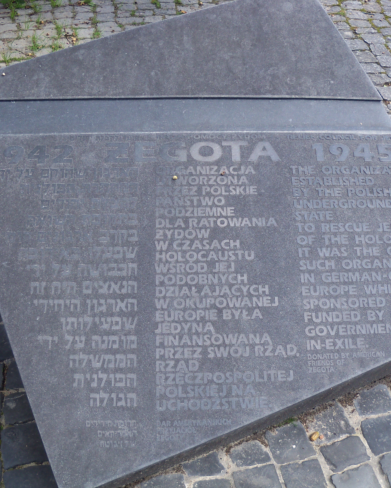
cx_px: 224
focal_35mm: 46
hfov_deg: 32.7
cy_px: 245
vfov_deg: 40.3
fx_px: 665
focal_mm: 6.2
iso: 64
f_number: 3.5
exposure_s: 1/100
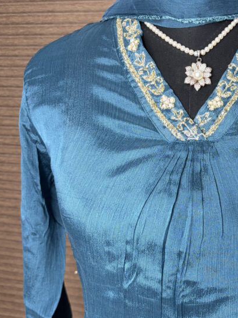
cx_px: 190
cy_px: 180
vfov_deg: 42.0
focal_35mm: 45
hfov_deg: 31.3
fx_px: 413
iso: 160
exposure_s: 1/50
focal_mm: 5.96
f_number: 1.6
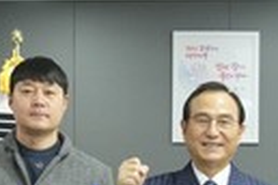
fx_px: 973
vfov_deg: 10.5
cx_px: 284
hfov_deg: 15.9
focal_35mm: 126
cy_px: 288
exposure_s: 1/250
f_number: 4
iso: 2500
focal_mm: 27
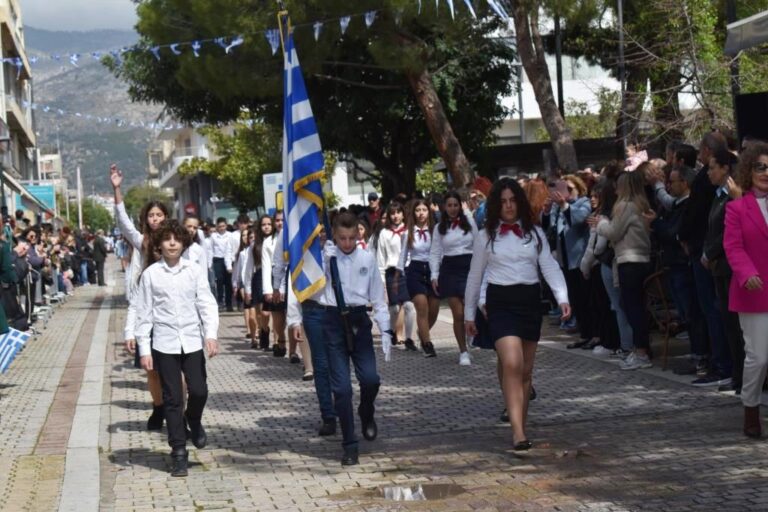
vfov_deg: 16.6
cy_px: 256
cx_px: 384
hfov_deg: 24.6
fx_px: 1760
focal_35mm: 82
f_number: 9
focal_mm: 55
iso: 100
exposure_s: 1/320
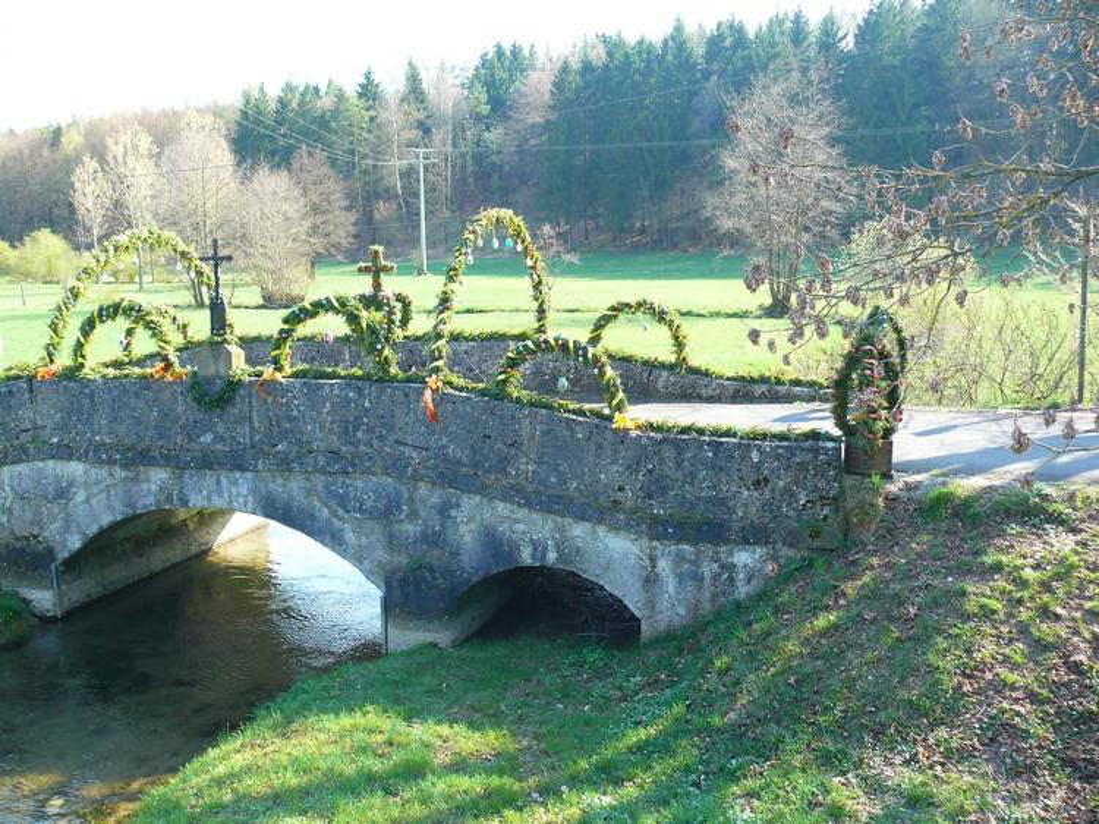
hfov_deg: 52.6
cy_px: 412
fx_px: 1111
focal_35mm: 35
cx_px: 550
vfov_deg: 40.7
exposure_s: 1/125
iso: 200
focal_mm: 7.4
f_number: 2.8
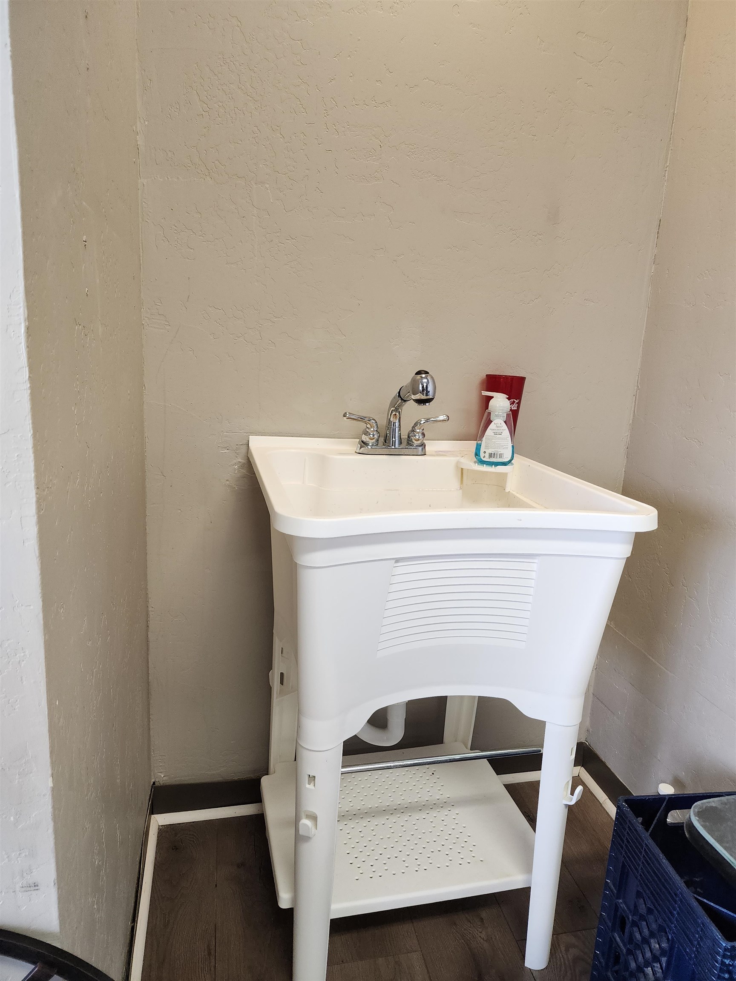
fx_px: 652
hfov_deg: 58.9
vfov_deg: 73.9
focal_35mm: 23
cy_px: 490
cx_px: 368
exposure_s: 1/120
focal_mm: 6.4
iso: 200
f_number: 1.8
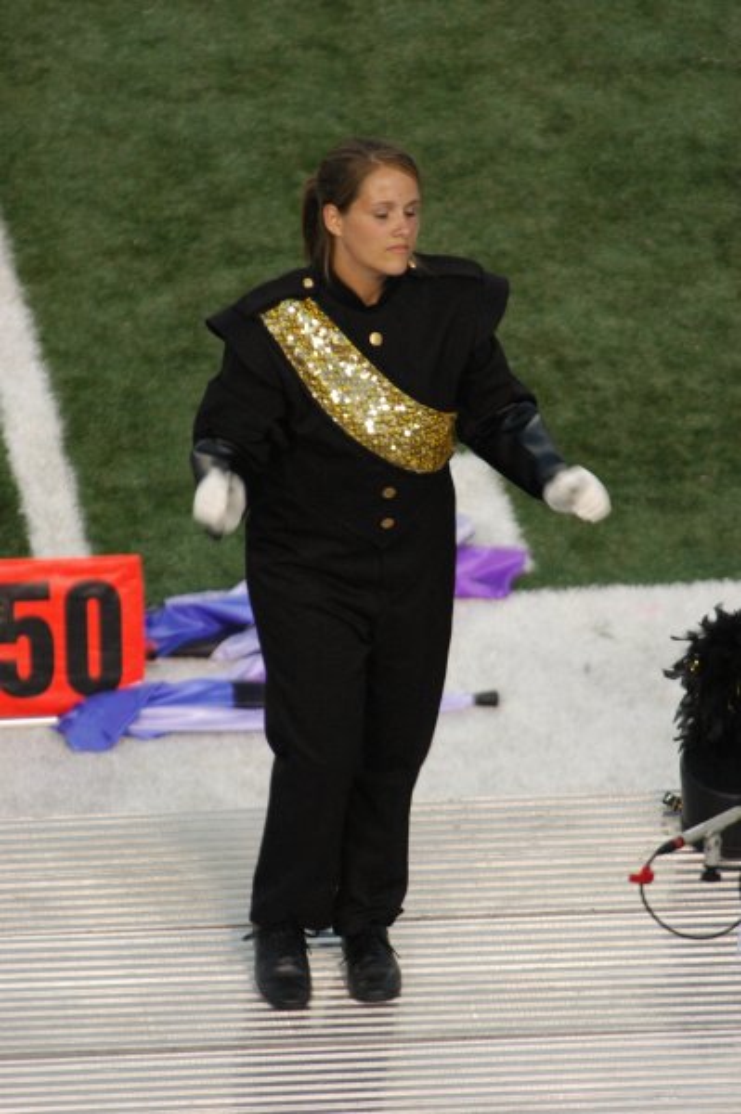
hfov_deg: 2.3
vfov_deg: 3.4
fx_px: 18556
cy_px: 557
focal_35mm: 600
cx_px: 370
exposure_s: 1/60
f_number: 5.6
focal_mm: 400
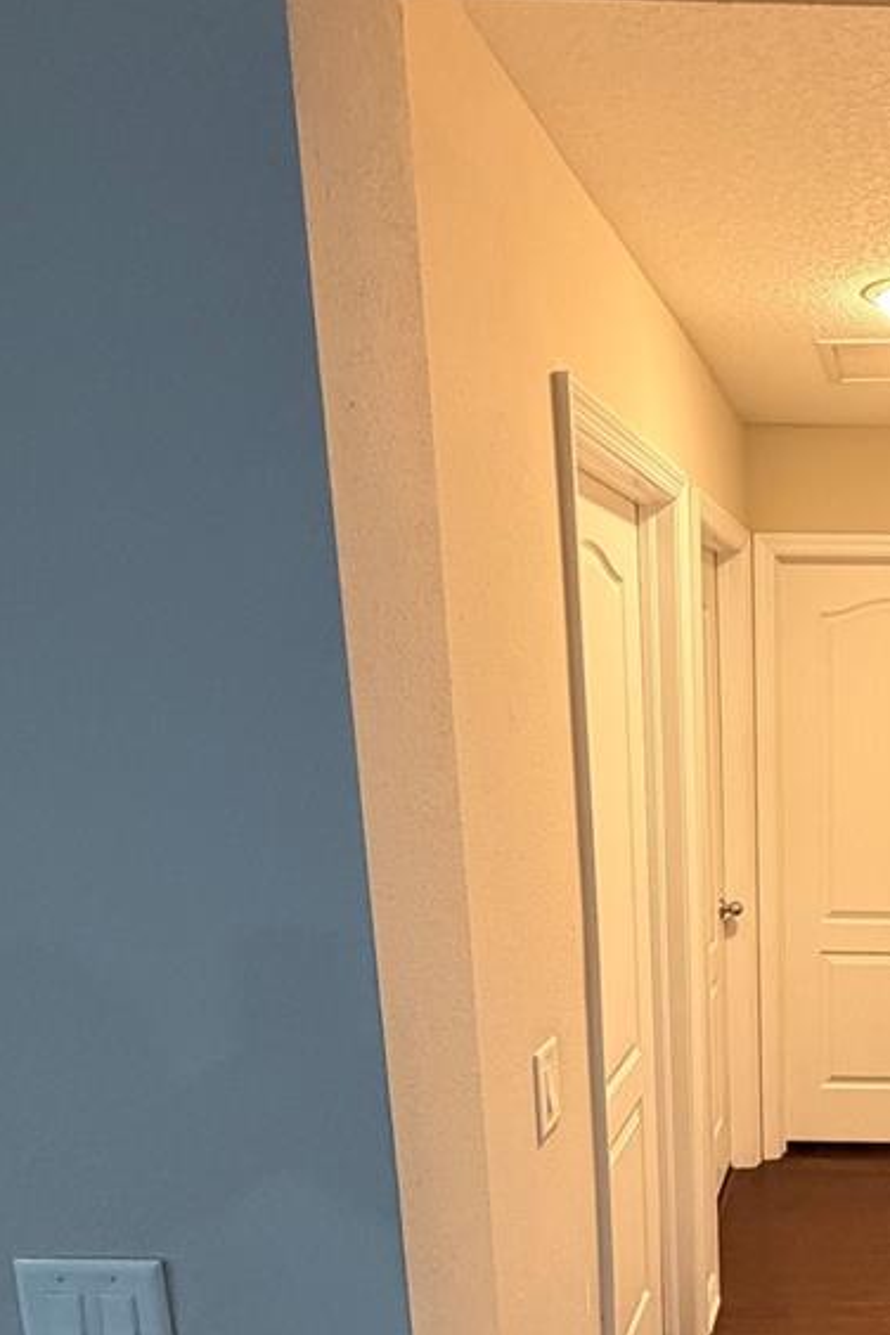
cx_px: 911
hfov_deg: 37.3
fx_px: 1149
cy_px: 904
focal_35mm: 31
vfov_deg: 58.7
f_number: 2.2
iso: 400
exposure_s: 1/60
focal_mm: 2.22
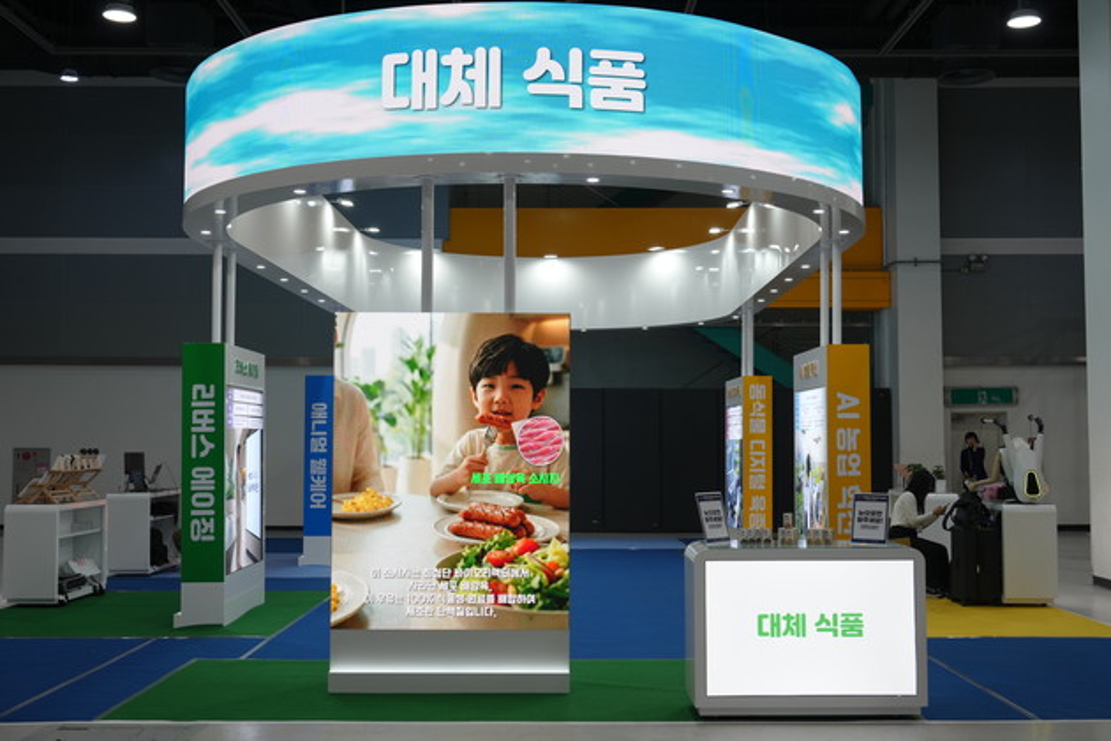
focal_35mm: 40
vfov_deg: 33.4
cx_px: 556
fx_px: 1234
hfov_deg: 48.5
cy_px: 370
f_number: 5
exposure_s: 1/250
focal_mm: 40
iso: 500
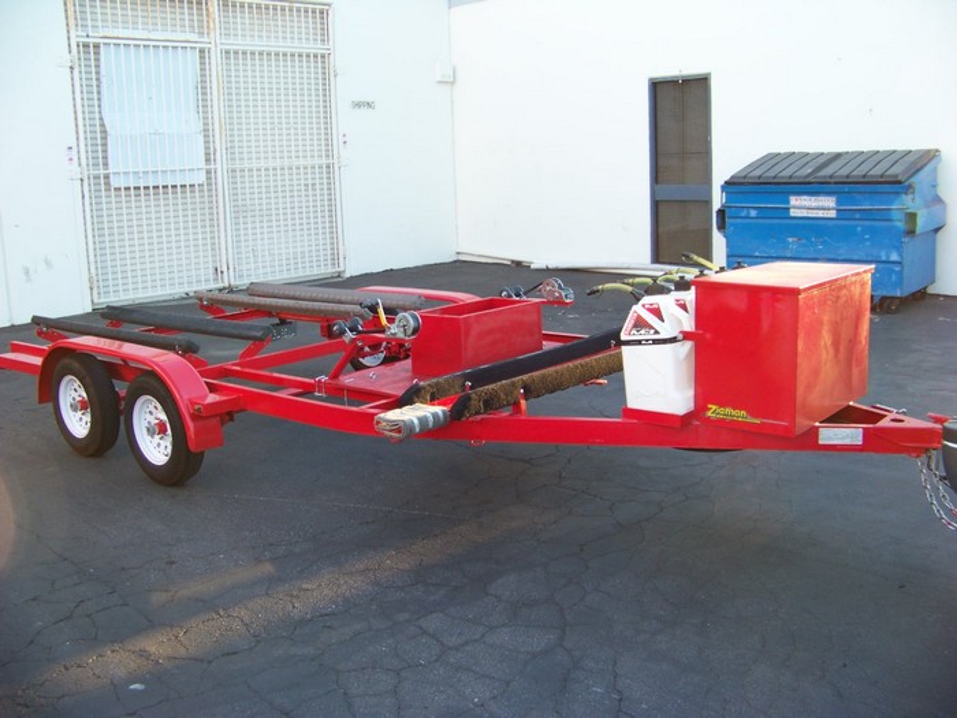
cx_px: 478
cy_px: 359
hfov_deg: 51.4
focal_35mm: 36
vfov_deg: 39.7
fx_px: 995
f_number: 2.8
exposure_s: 1/50
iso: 72
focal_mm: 5.85
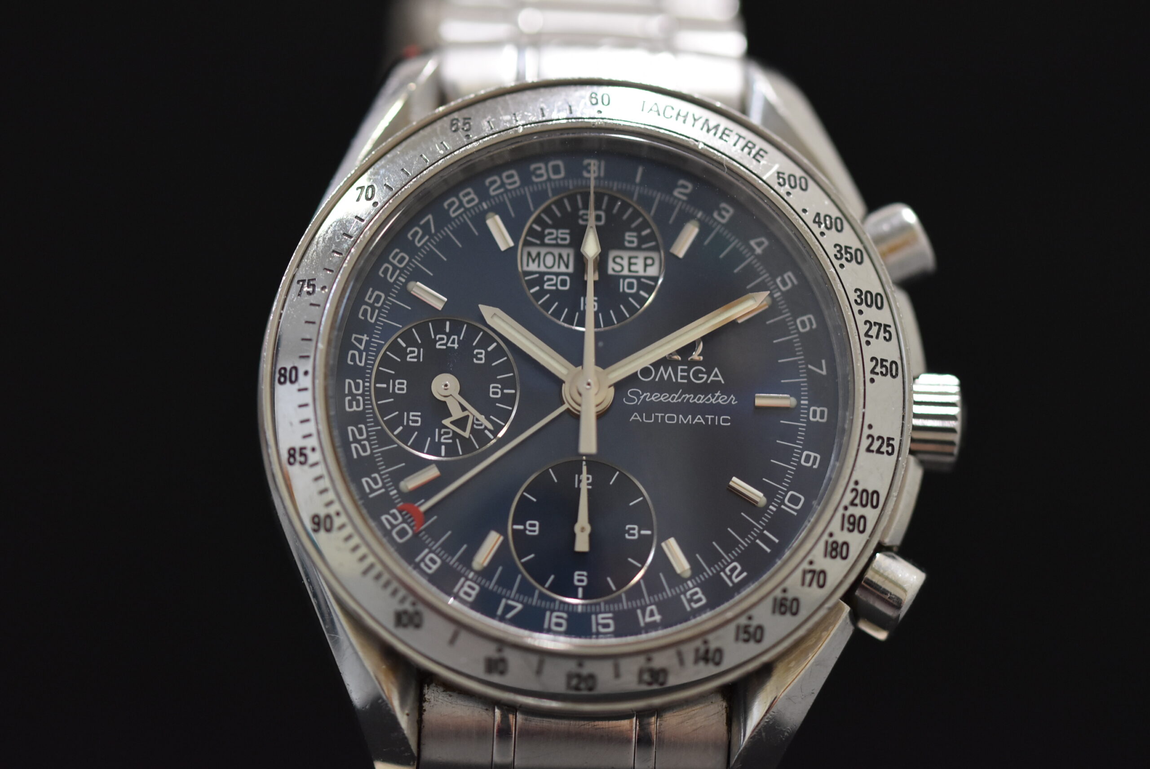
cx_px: 575
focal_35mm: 135
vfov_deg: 10.2
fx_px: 4316
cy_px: 384
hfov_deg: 15.2
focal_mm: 90
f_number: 4
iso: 1000
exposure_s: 1/125
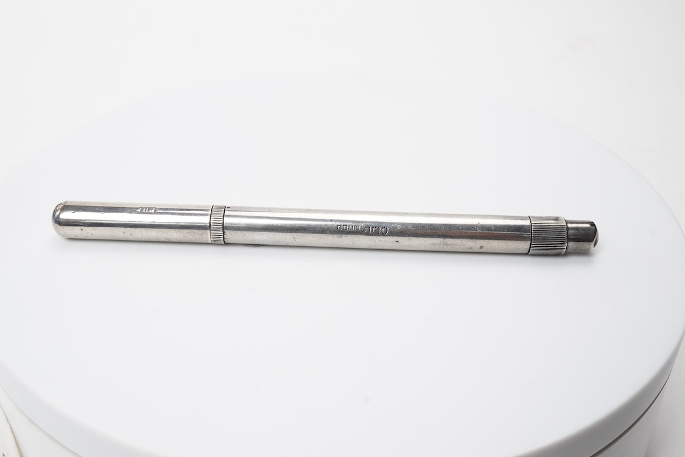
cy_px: 228
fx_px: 856
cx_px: 342
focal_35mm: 45
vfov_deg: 29.9
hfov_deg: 43.6
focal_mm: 30
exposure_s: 1/100
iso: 400
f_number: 18
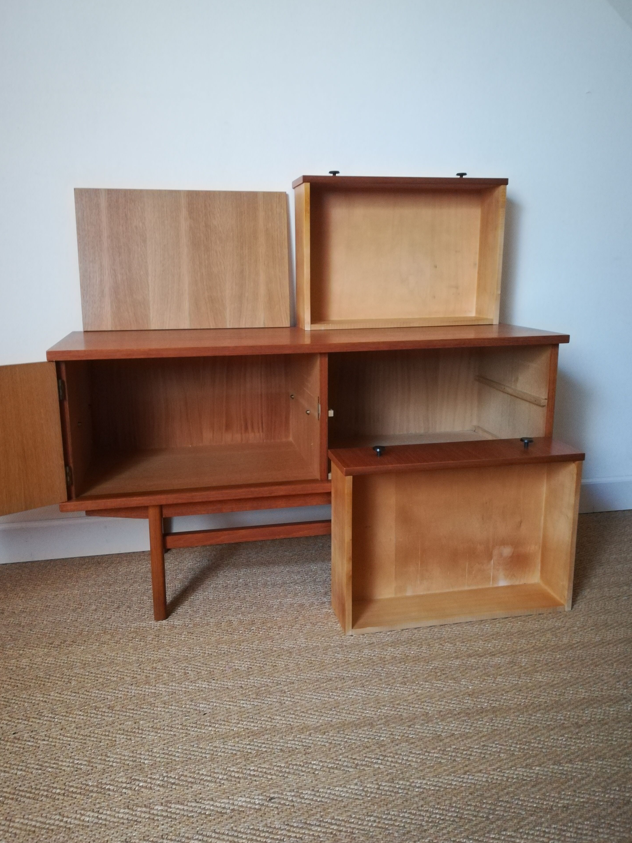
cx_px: 312
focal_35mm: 27
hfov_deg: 51.4
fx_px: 657
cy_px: 416
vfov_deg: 65.3
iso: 800
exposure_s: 1/14.3
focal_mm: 3.83
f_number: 2.2
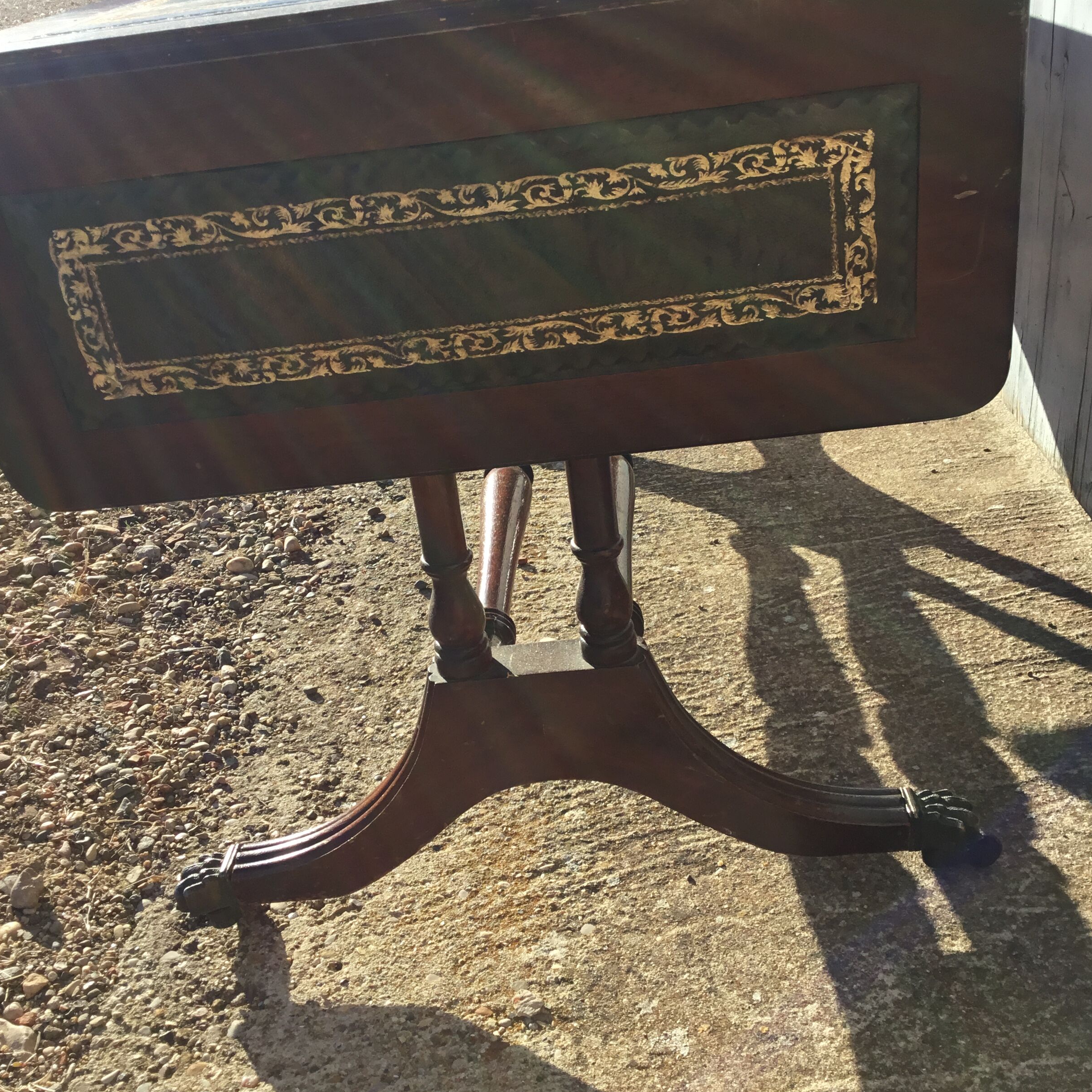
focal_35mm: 37
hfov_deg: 44.9
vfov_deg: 44.9
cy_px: 548
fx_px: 1321
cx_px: 550
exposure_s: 1/702
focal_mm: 3.3
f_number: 2.4
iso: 25
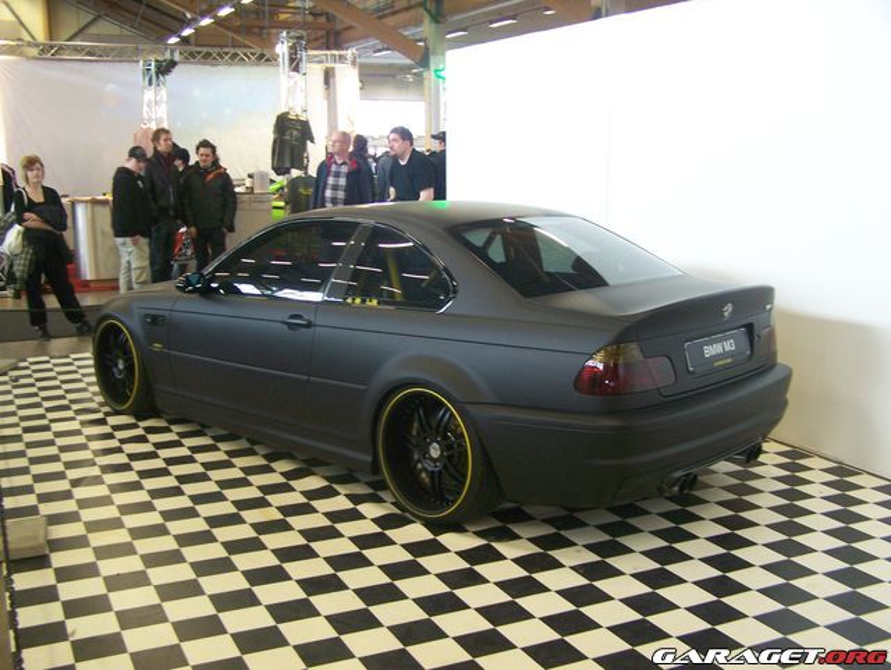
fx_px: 979
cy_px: 335
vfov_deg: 37.8
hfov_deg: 48.9
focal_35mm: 38
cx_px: 446
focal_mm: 6.3
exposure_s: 1/25
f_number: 2.8
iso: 160
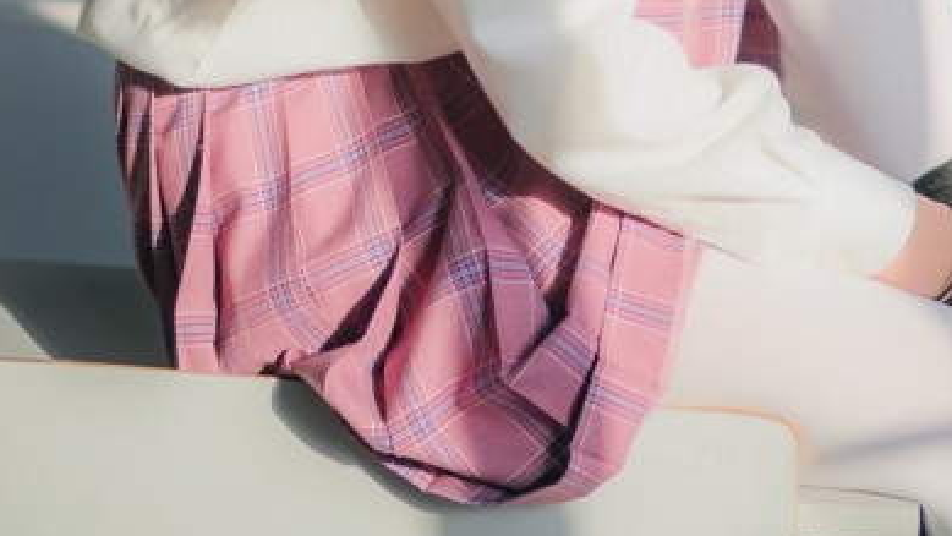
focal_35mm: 106
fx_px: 2676
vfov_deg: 10.6
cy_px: -470
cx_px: 817
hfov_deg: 19.9
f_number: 1.4
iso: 125
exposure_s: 1/4000
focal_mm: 35
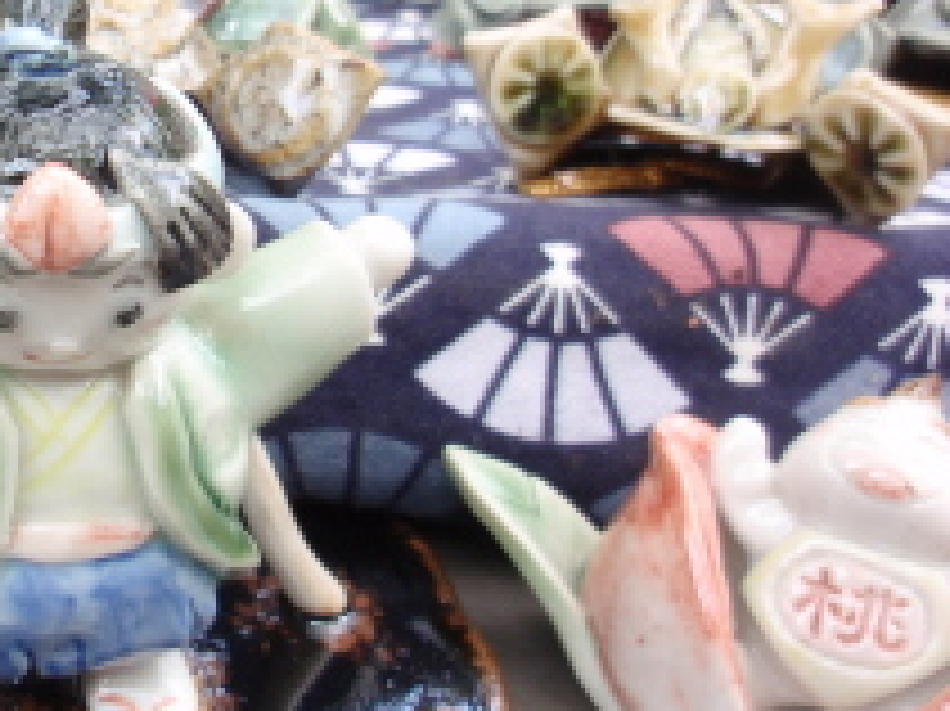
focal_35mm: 53
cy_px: 207
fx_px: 1454
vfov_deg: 27.2
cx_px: 68
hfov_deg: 33.9
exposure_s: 1/60
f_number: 3.2
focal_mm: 5
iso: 64
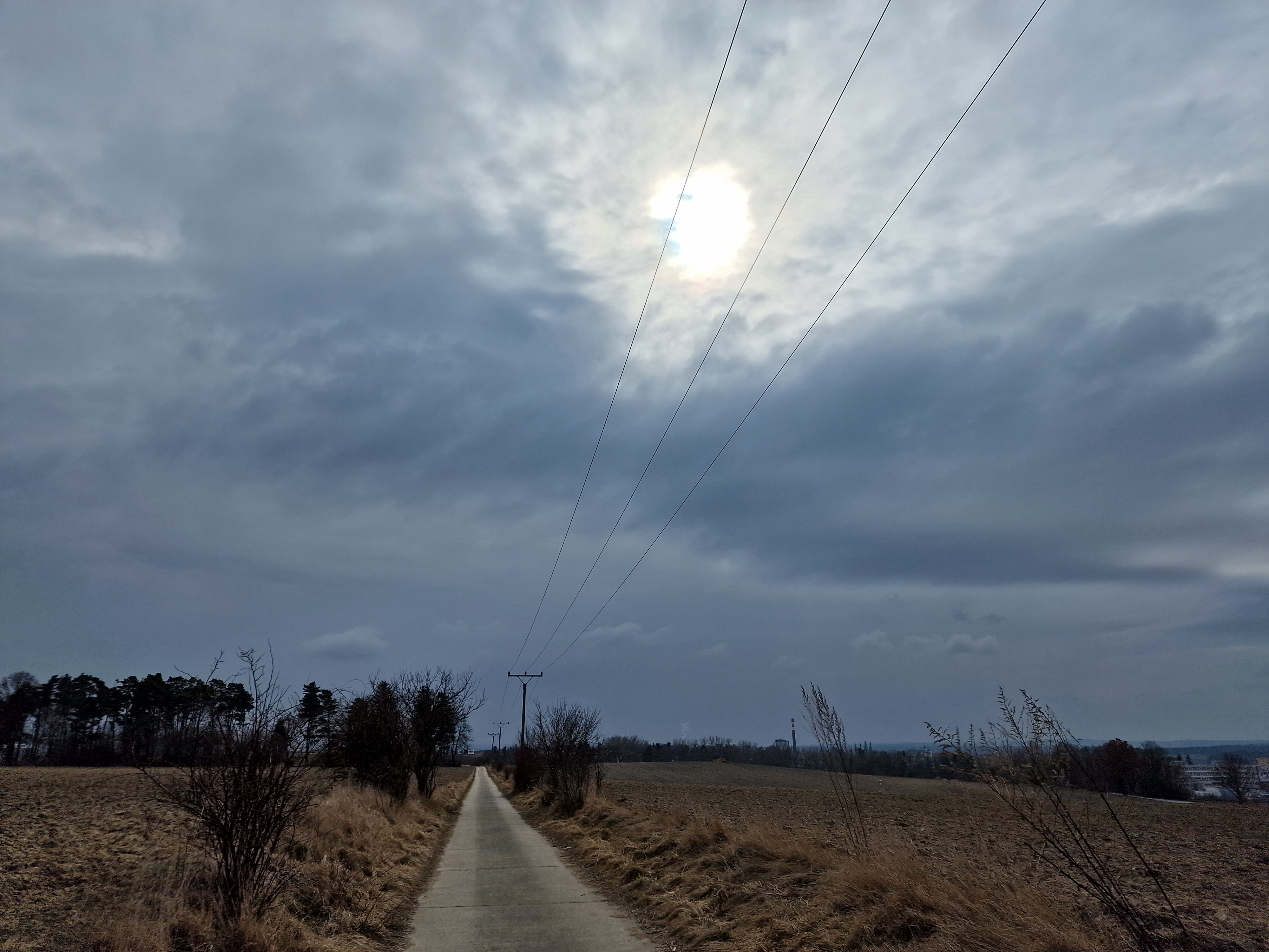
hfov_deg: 73.9
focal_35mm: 23
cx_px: 634
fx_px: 843
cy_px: 476
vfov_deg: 58.9
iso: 50
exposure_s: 1/9056
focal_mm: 6.4
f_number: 1.8
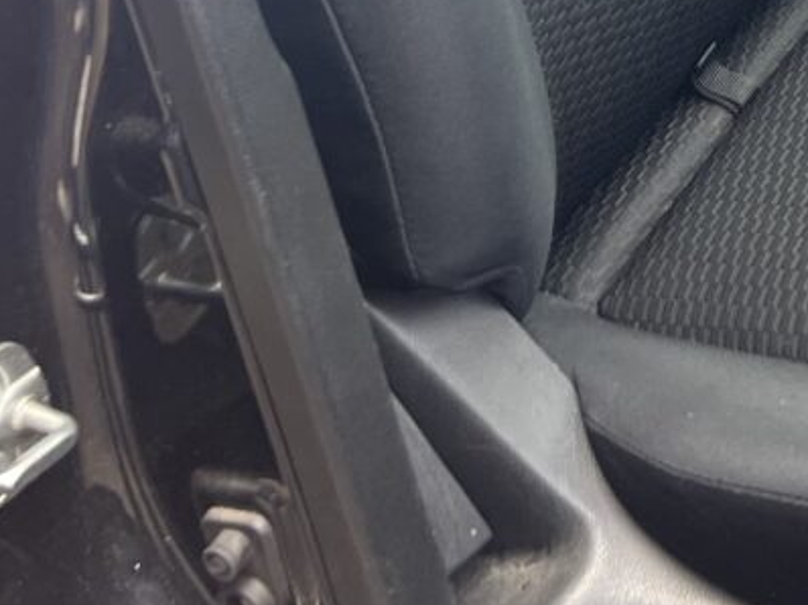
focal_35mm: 98
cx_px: 1031
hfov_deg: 18.7
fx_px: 2286
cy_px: -509
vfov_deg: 13.4
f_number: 1.5
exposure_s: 1/121
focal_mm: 5.7
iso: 64
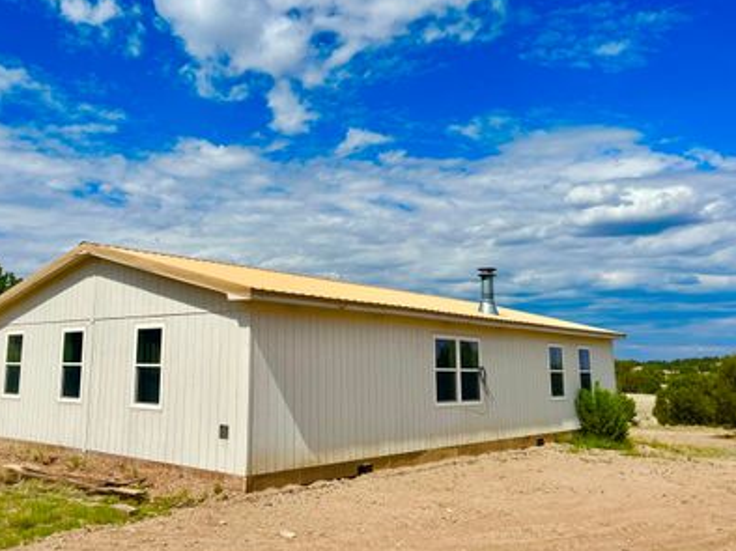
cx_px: 278
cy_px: 231
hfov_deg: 54.8
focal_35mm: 33
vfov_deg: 42.8
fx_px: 701
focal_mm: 5.1
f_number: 1.6
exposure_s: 1/9901
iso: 50
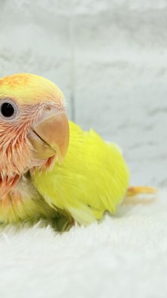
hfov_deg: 15.8
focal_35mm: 76
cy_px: 149
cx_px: 47
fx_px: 599
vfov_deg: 27.9
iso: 32
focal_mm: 5.96
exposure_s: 1/50
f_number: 1.6
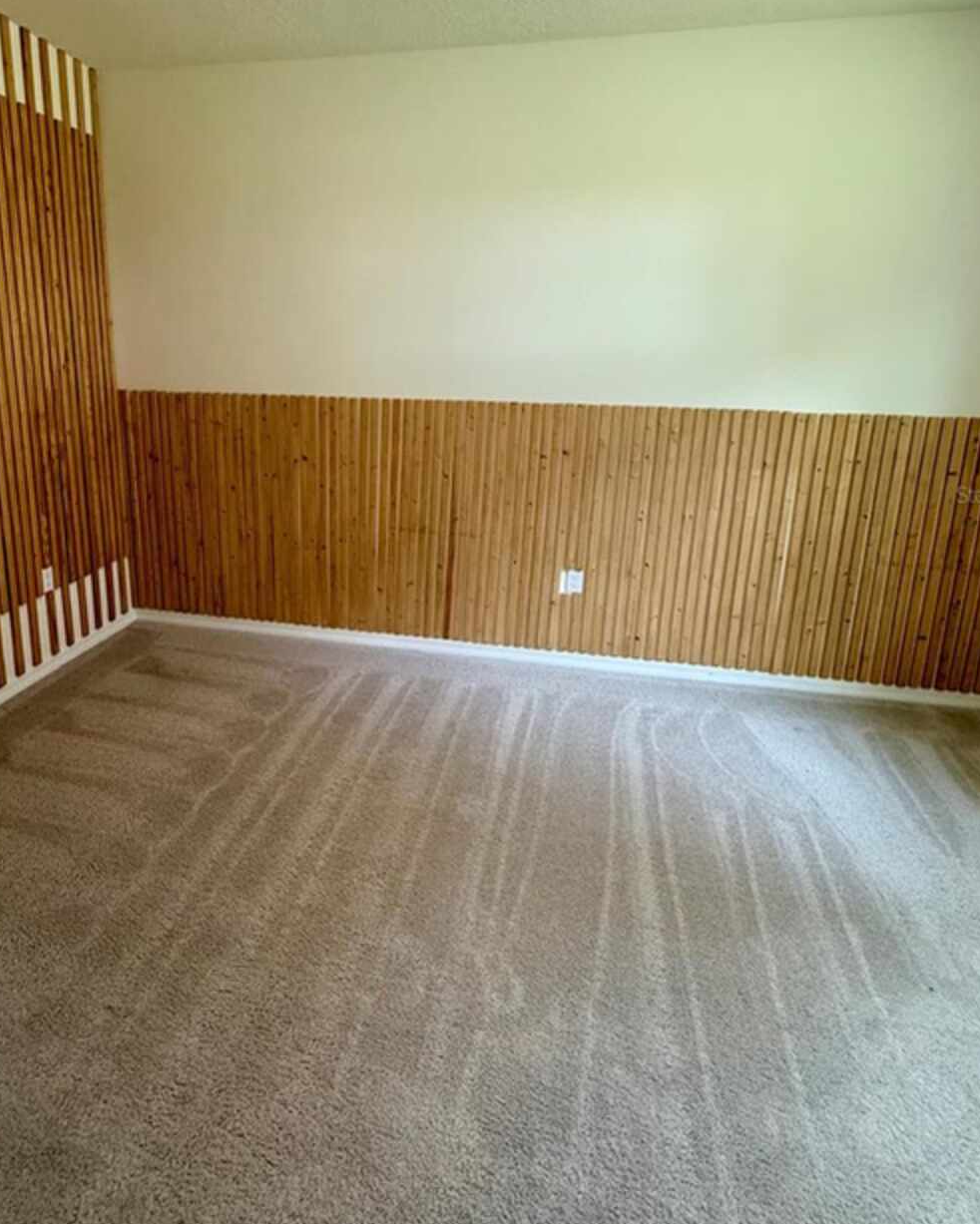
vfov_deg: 82.3
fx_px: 689
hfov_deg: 70.5
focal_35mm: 19
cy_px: 494
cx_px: 418
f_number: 2.2
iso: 250
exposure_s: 1/120
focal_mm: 2.22
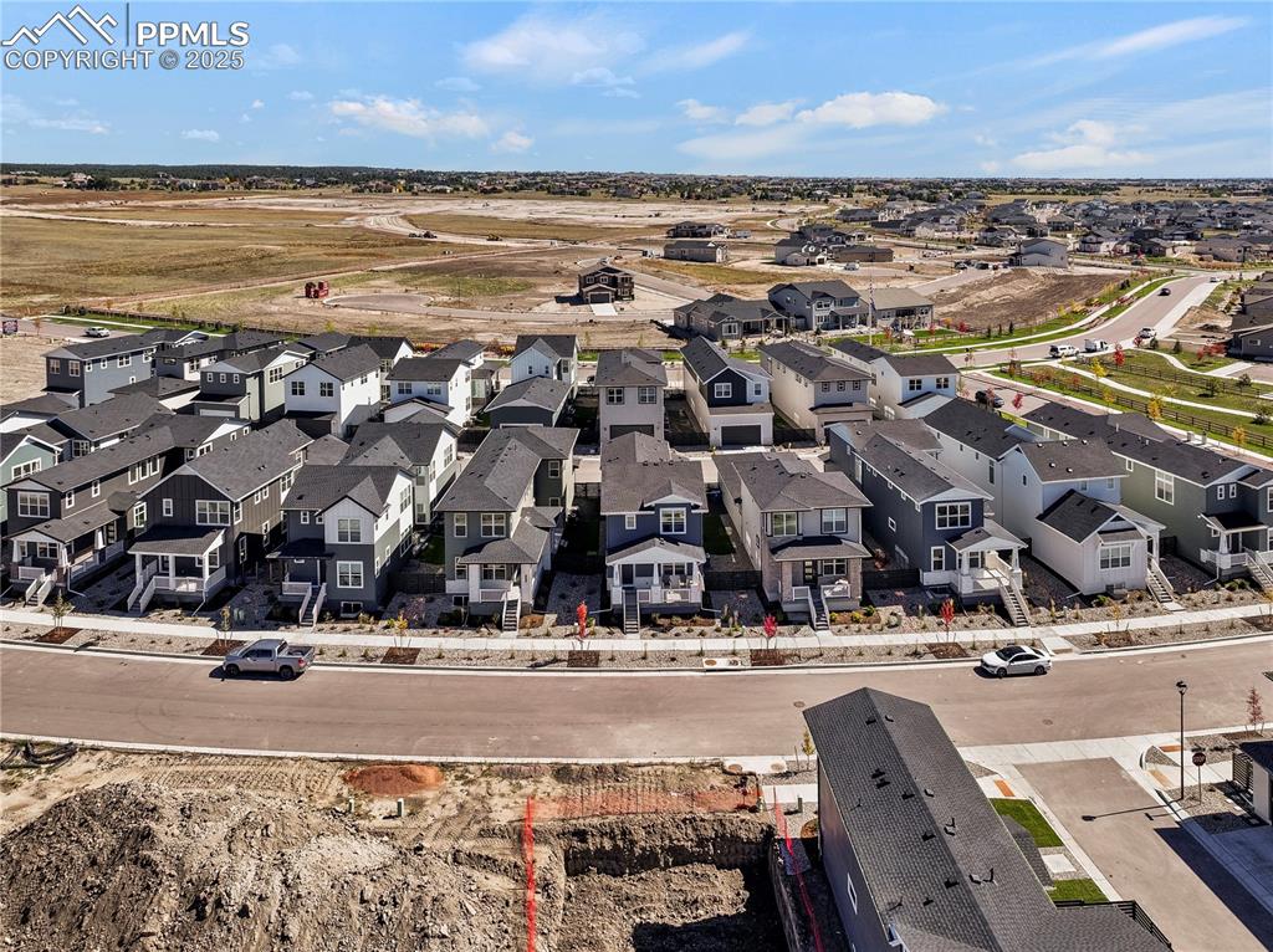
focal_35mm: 24
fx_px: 882
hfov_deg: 71.6
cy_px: 476
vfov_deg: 56.7
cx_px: 636
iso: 110
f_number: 2.8
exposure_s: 1/1250
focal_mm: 12.29
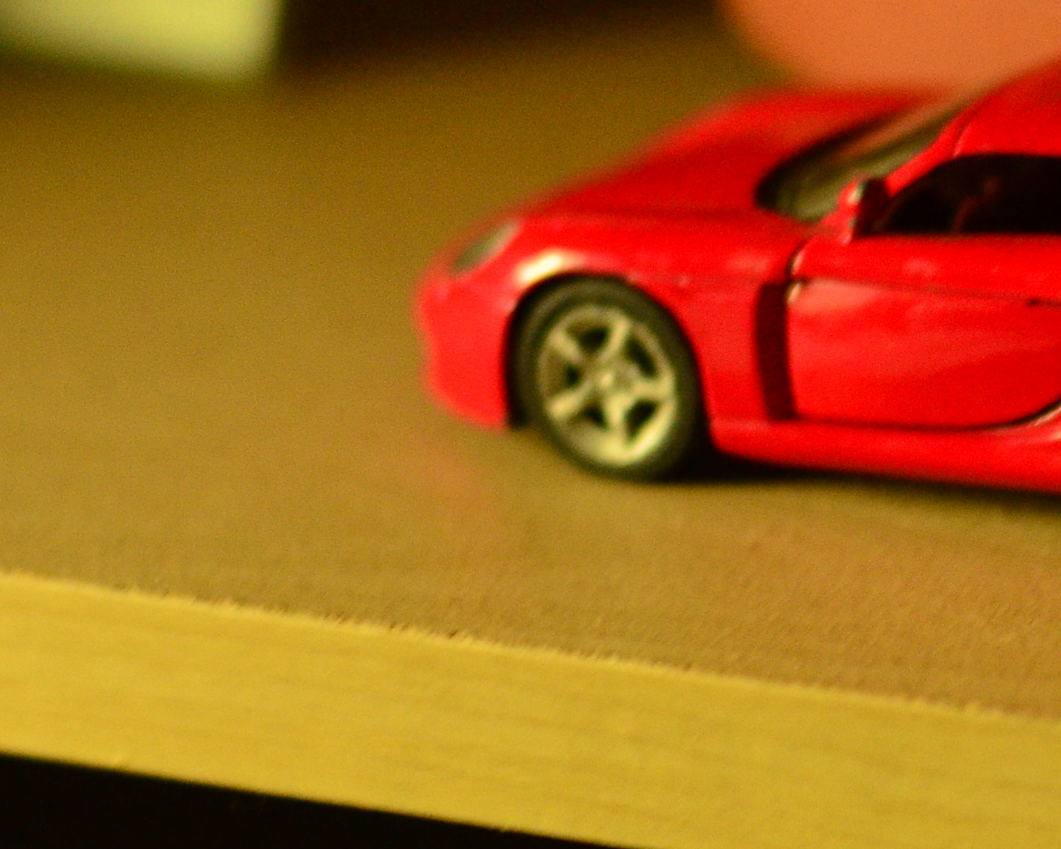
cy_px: 341
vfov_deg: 8.6
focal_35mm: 179
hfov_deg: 10.7
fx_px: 5621
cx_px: 1158
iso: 2000
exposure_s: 1/20
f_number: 2.2
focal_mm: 50
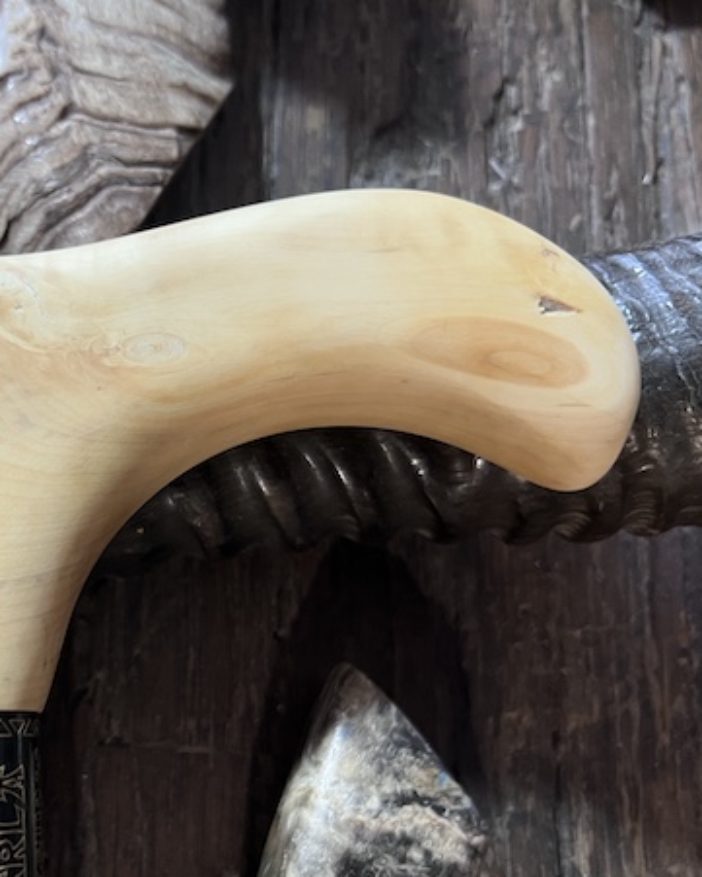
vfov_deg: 40.7
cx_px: 19
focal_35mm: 45
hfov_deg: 31.2
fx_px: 1168
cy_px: 568
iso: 250
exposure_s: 1/50
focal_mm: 5.7
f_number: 1.5
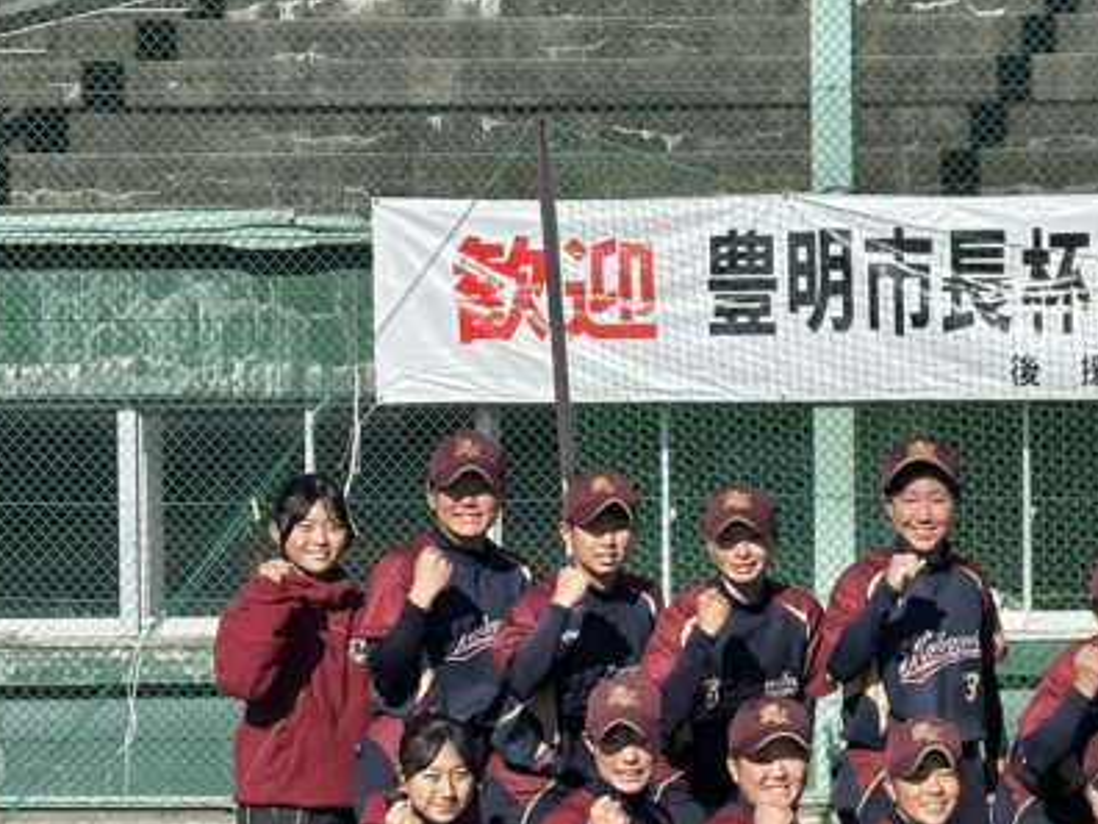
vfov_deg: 11.9
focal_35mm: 124
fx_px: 3933
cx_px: 1203
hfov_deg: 15.5
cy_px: 563
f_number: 1.78
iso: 64
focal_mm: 6.86
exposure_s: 1/5000
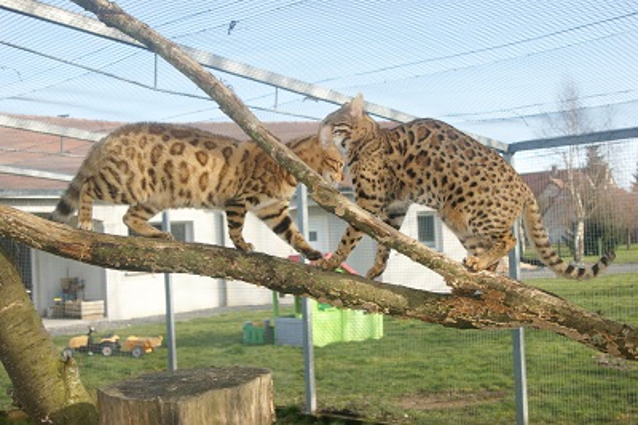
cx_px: 319
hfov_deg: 46.4
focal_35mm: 42
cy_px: 212
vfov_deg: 31.8
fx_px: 744
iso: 100
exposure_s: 1/100
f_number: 6.3
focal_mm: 28
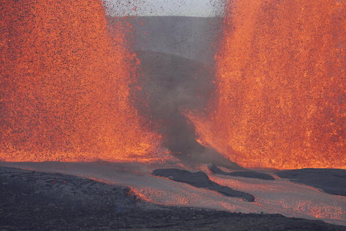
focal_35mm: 200
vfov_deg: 6.9
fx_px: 1924
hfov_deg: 10.3
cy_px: 116
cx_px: 173
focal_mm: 200
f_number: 7.1
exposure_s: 1/1250
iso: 1250
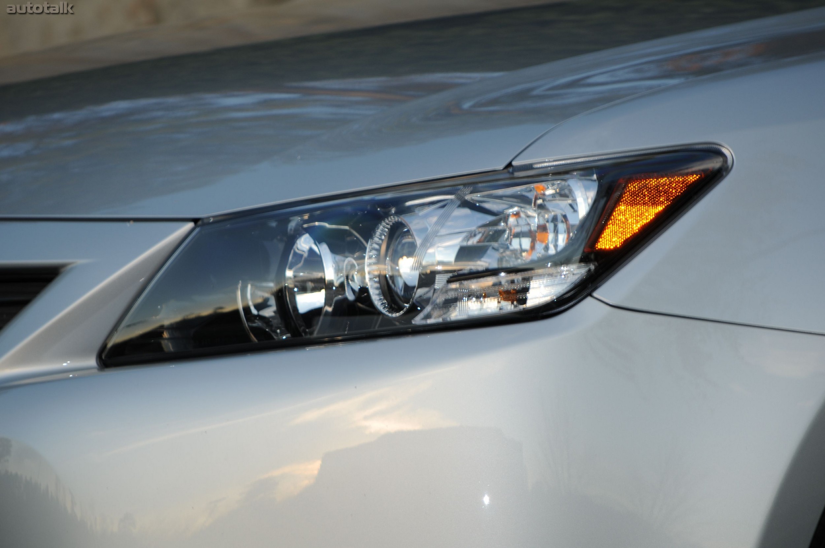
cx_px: 412
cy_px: 274
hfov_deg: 6.9
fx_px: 6867
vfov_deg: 4.6
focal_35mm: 300
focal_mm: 200
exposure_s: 1/60
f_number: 8
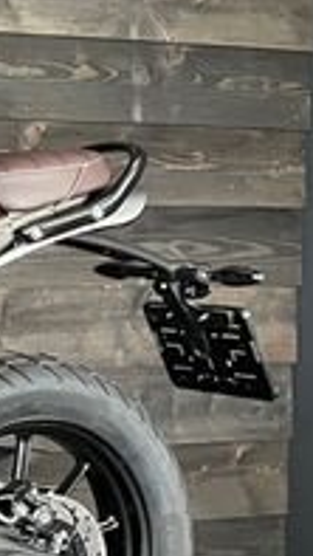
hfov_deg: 10.9
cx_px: -465
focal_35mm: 92
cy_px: 353
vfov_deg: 23.1
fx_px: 1356
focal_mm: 4.2
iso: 320
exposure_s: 1/50
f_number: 1.6
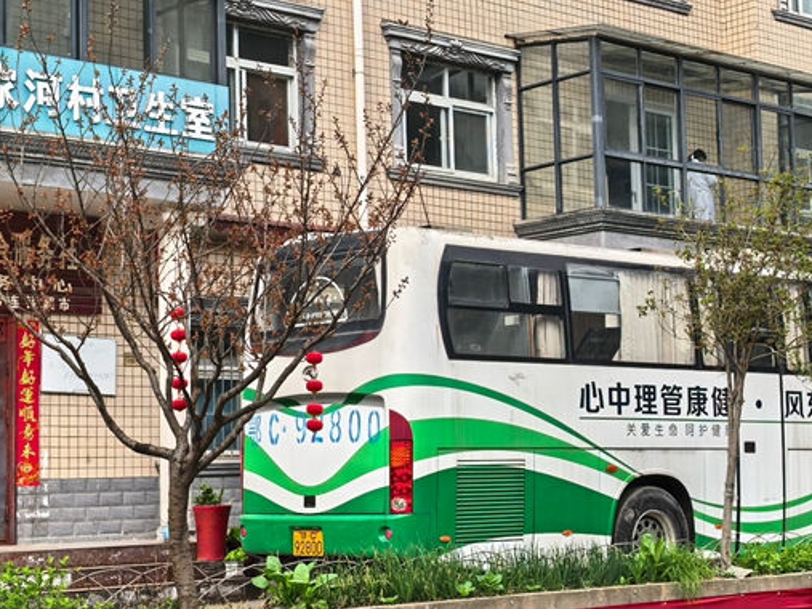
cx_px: 525
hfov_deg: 25.9
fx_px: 1759
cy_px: 282
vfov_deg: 19.6
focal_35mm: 75
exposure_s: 1/1522
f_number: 2
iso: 50
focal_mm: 8.5
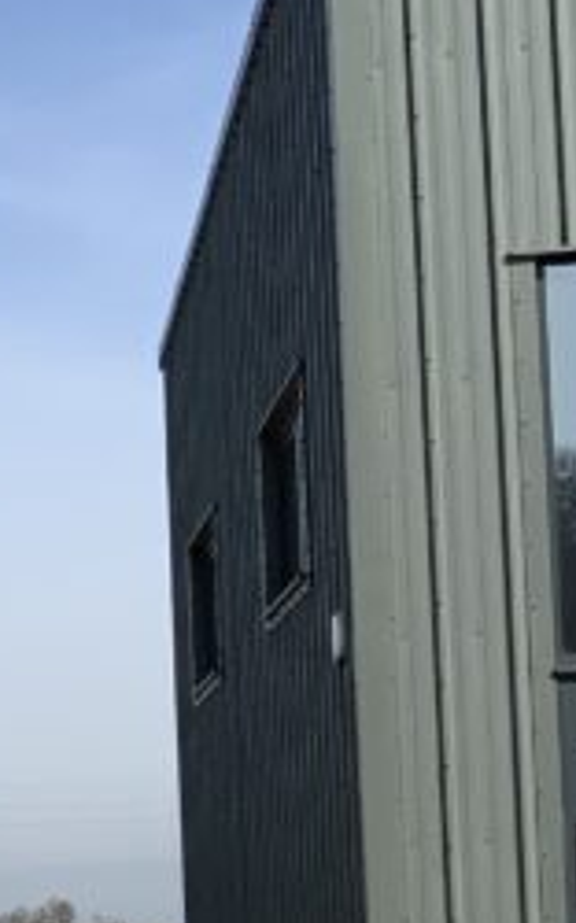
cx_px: -875
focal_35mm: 126
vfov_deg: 16.3
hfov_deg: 9.2
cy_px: 912
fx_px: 3168
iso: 20
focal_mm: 3
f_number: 1.8
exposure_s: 1/2538
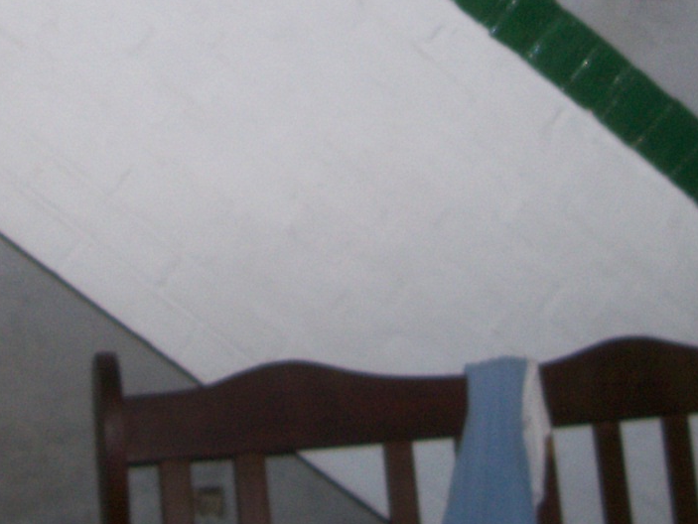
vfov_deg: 14.6
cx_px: 265
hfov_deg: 19.8
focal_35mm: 99
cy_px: -42
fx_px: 1997
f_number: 2.7
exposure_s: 1/64
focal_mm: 5.6
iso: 80
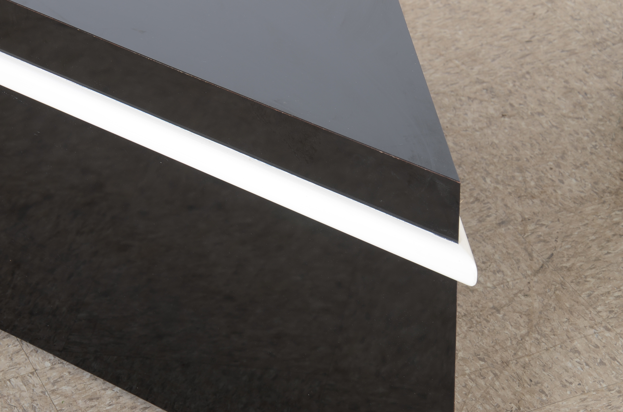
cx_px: 312
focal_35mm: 120
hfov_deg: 17.1
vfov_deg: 11.4
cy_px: 206
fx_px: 2072
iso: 125
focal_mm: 80
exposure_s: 1/160
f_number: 10
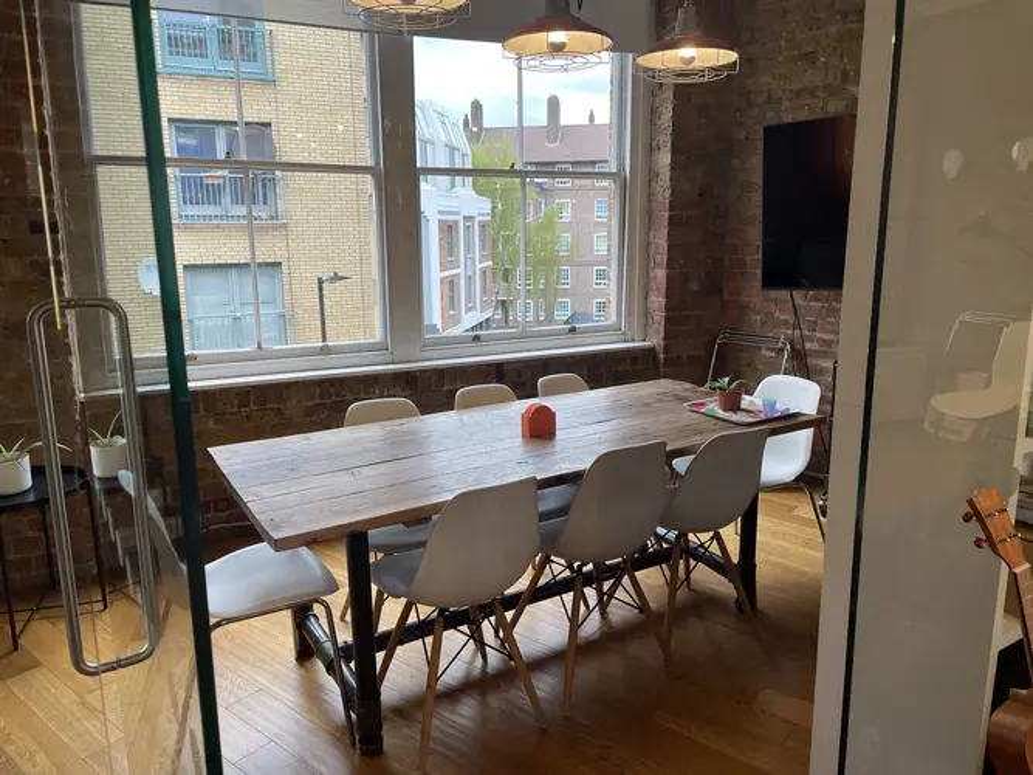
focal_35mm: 26
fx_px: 776
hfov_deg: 67.3
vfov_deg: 53.0
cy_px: 388
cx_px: 516
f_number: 1.6
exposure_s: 1/100
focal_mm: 4.2
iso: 40
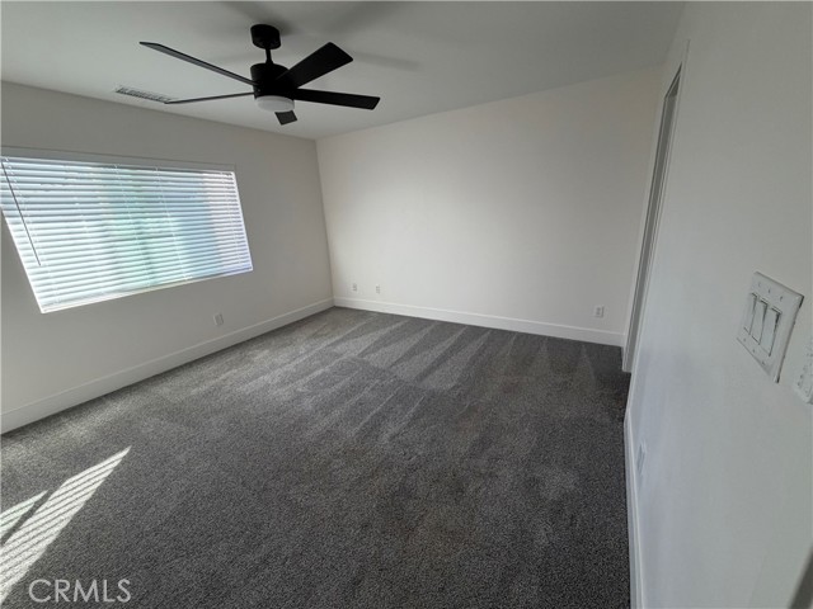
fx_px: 329
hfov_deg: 102.1
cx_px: 406
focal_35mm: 14
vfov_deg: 85.7
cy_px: 304
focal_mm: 2.22
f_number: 2.2
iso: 125
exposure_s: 1/120
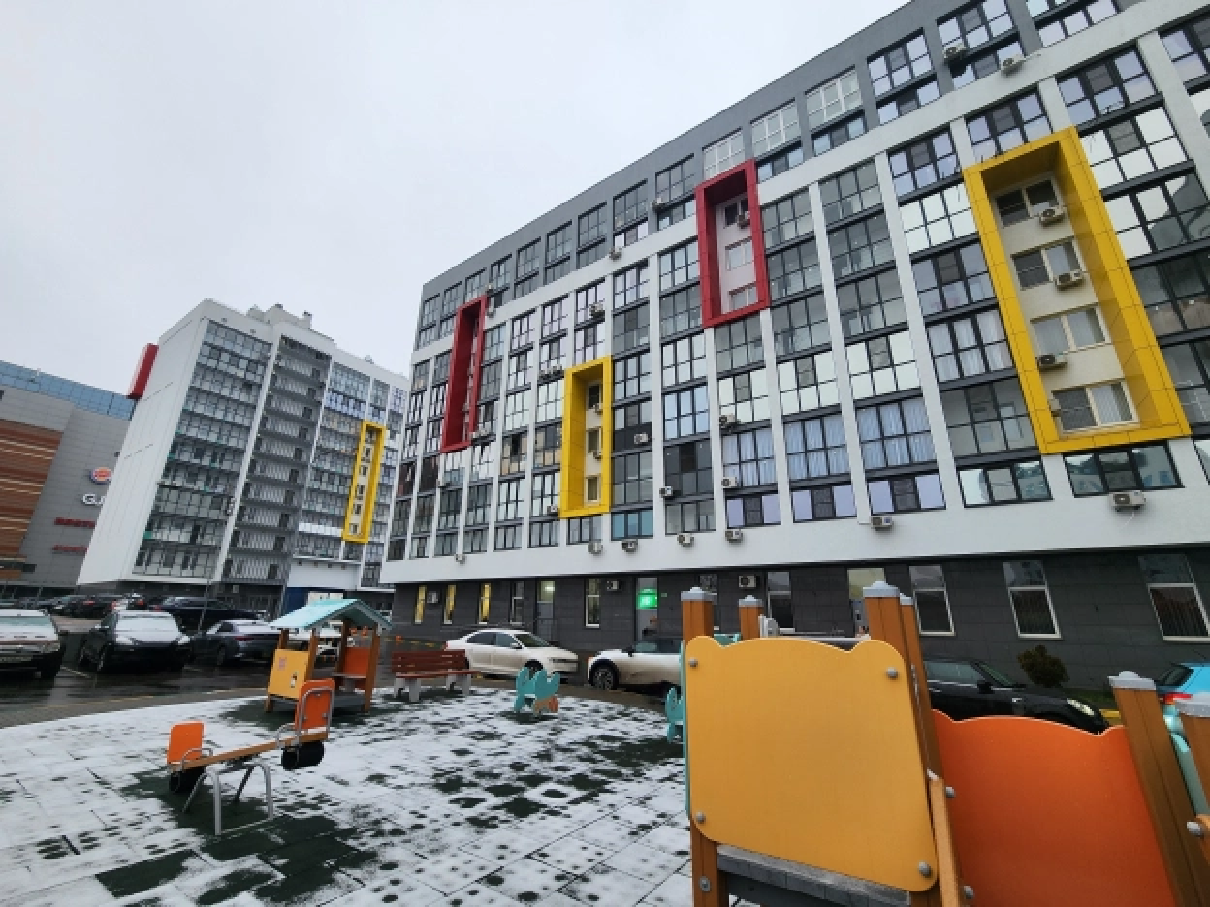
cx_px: 605
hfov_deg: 106.2
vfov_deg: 89.9
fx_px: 454
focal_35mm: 13
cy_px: 454
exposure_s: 1/101
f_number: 2.2
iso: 50
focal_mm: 2.2
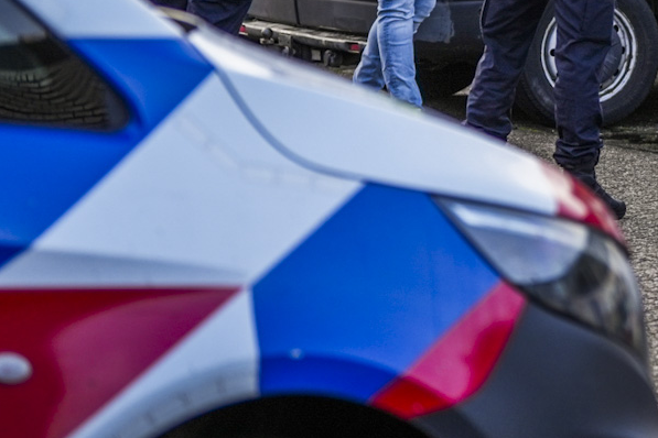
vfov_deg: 5.4
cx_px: 801
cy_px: -85
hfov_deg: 8.0
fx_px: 4642
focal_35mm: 254
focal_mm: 79
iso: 250
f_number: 2.8
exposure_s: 1/500
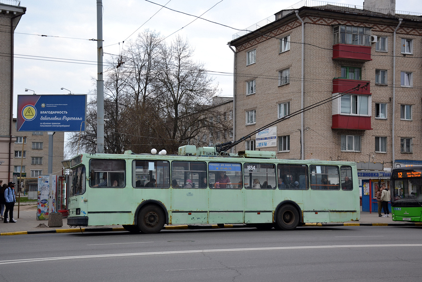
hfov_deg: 38.9
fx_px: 598
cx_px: 211
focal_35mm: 51
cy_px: 141
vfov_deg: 26.5
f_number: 5.6
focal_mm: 34
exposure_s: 1/125
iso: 220
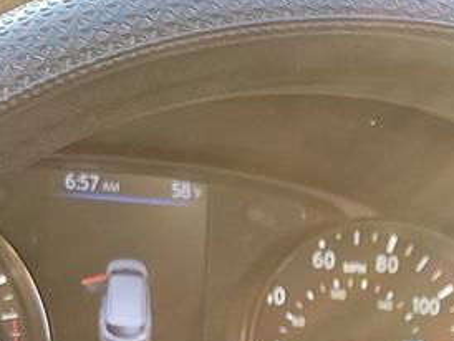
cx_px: 358
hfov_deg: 14.0
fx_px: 1838
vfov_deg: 9.7
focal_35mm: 140
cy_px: 723
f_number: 1.8
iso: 170
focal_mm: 6.7
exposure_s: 1/59
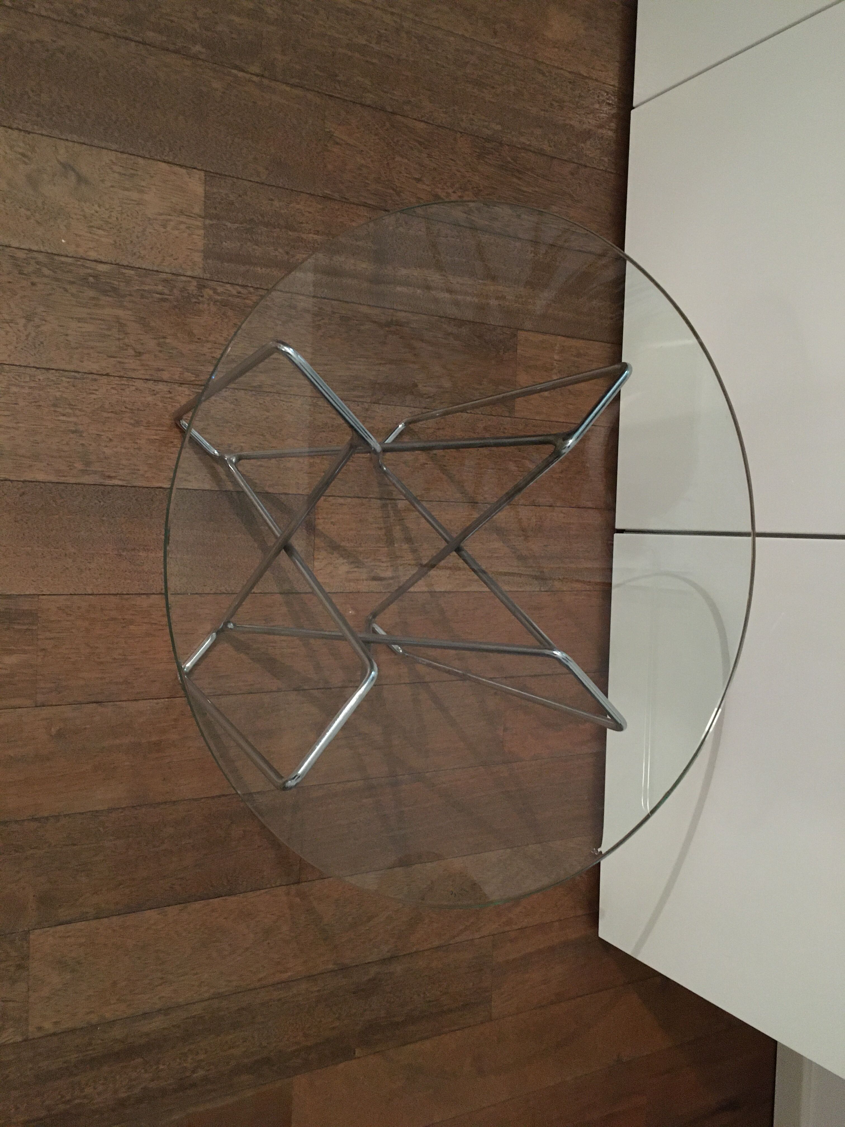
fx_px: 944
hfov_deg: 48.2
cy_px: 564
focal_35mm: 29
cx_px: 422
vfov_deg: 61.7
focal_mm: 4.15
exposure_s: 1/17
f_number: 2.2
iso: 500
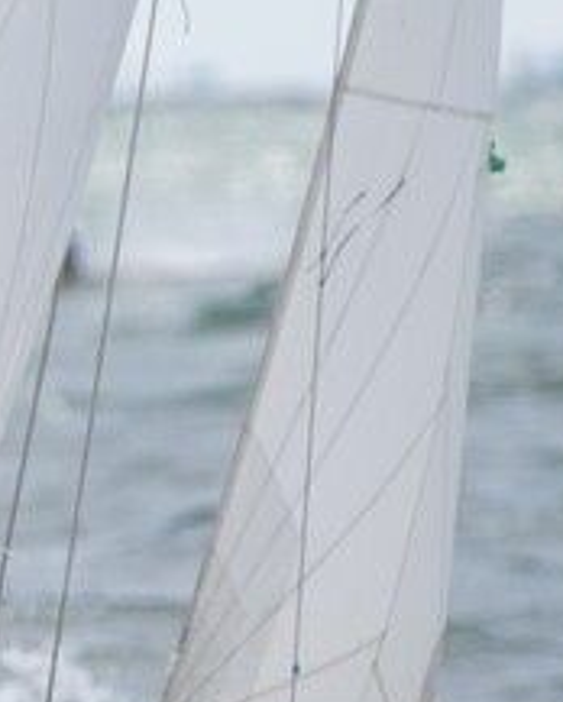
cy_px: 623
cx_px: -686
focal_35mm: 1307
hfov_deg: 1.2
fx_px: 27184
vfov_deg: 1.5
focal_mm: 252
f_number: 5.6
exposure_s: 1/1250
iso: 250
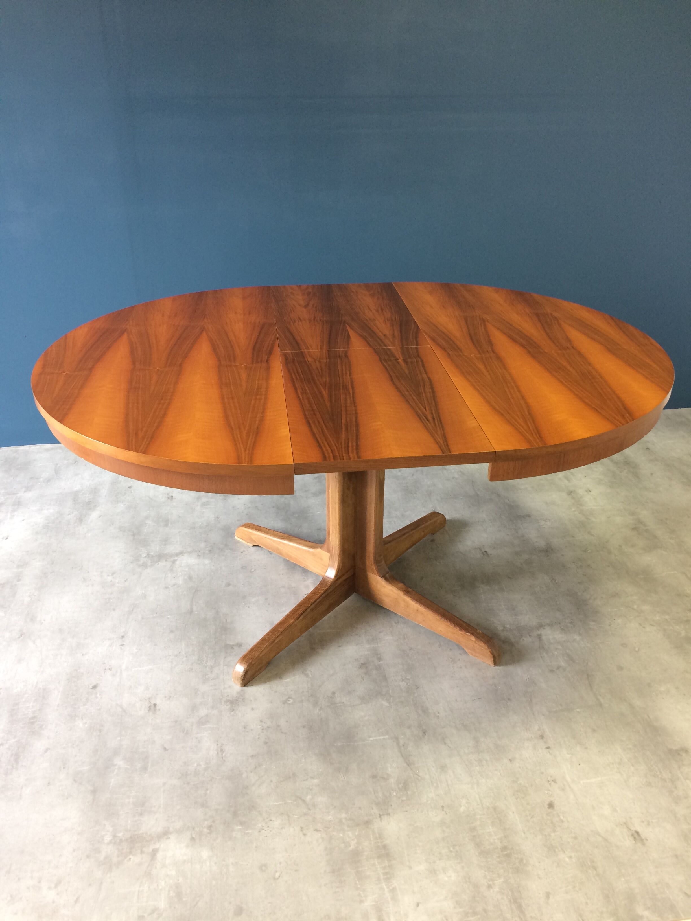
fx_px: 772
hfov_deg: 48.2
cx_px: 346
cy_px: 460
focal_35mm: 29
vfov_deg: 61.7
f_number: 2.2
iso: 100
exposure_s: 1/33
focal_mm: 4.15
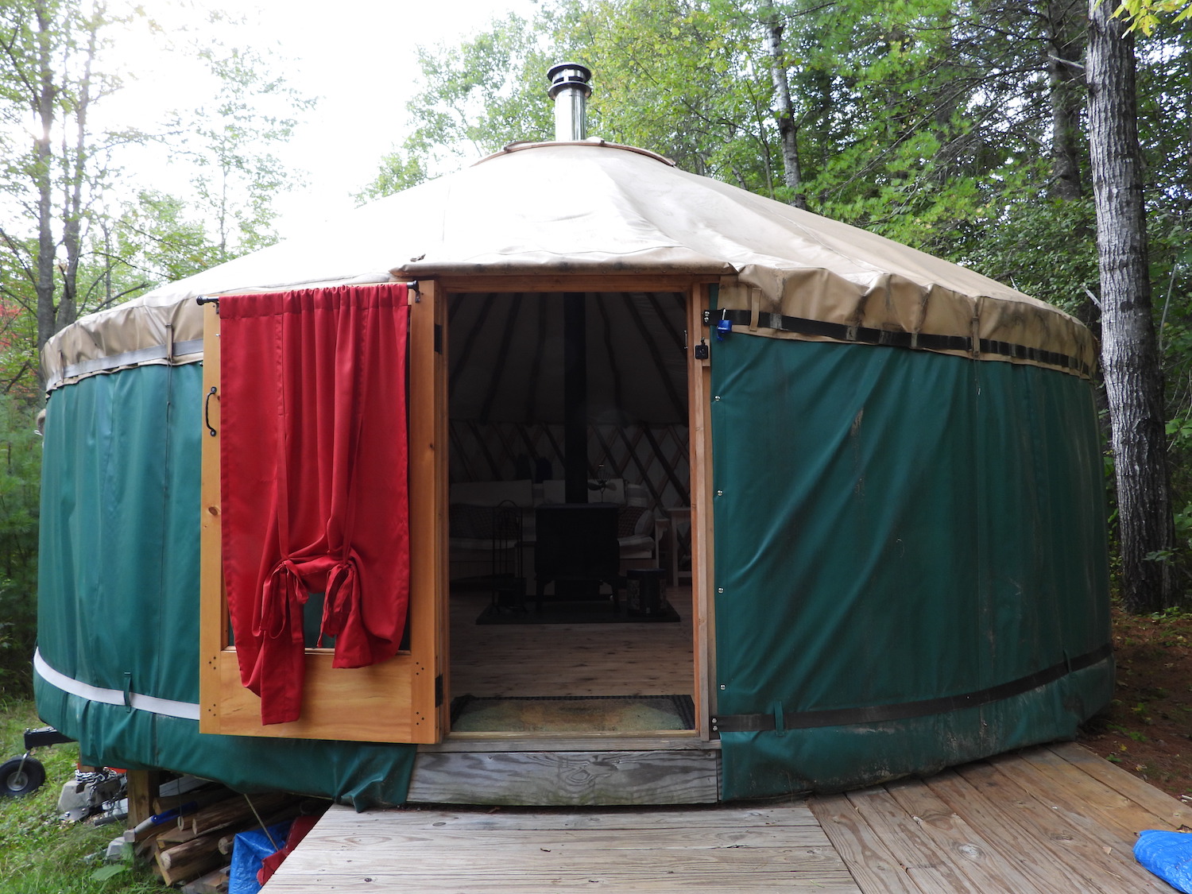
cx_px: 596
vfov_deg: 56.8
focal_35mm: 24
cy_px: 447
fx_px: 826
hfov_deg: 71.6
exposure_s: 1/100
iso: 100
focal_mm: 4.3
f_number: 2.8
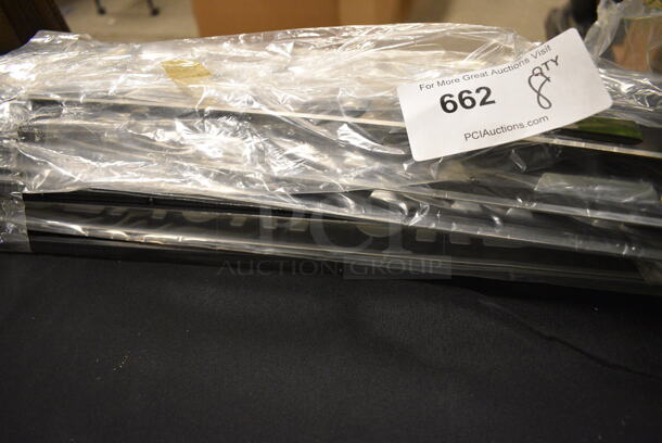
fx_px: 497
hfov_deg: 67.3
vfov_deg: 48.0
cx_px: 331
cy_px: 222
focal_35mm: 27
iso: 3200
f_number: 3.5
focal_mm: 18
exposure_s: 1/125
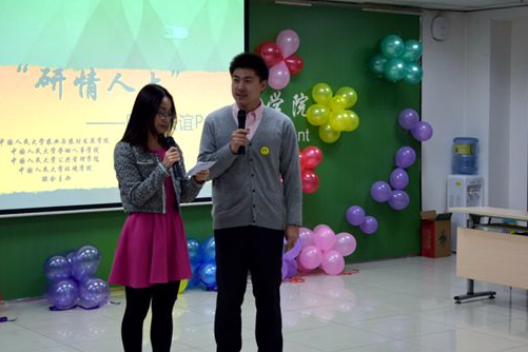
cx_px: 310
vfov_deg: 19.7
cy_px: 155
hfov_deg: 29.2
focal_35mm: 69
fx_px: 1012
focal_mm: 32
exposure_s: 1/60
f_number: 4.2
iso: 450
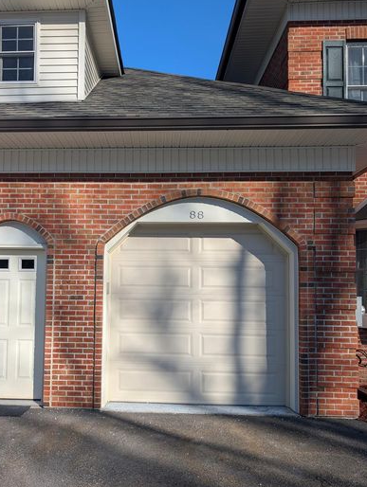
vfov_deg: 58.2
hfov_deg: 45.2
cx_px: 138
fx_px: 437
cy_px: 259
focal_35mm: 31
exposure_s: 1/1224
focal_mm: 6.9
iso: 22
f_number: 1.68
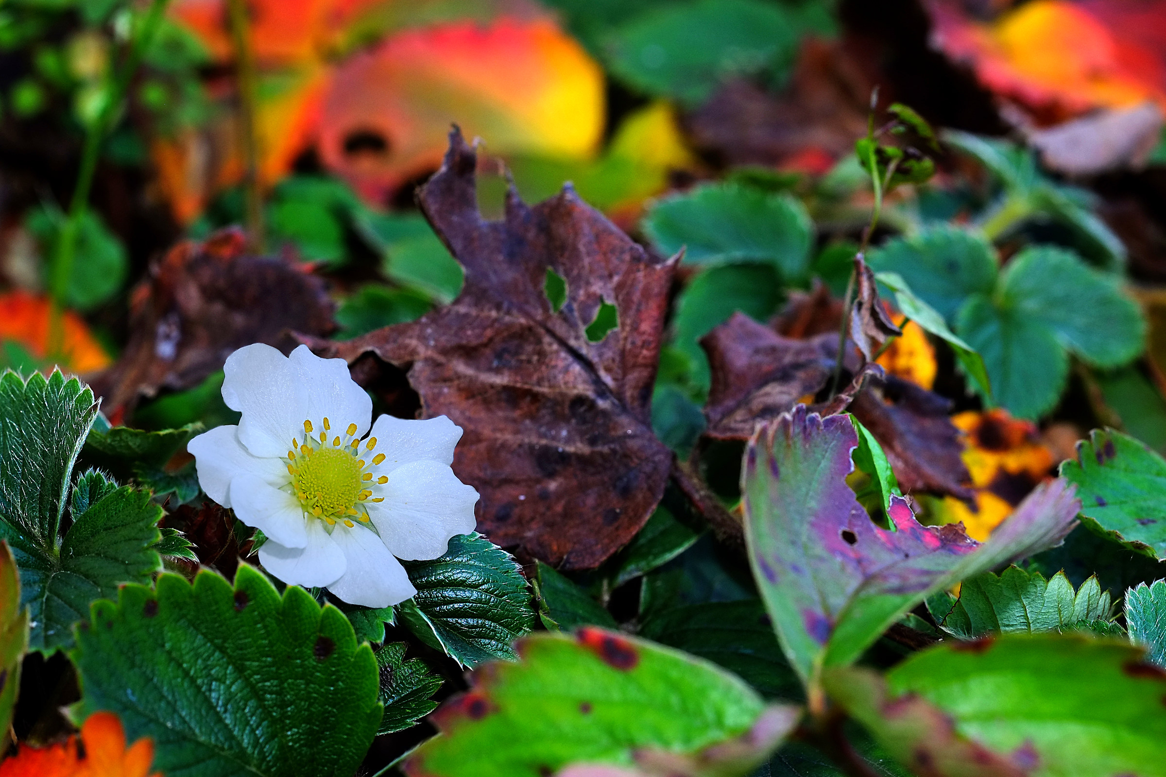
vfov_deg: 15.2
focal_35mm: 90
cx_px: 583
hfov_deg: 22.6
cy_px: 388
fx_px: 2915
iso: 400
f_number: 8
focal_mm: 60
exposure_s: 1/125
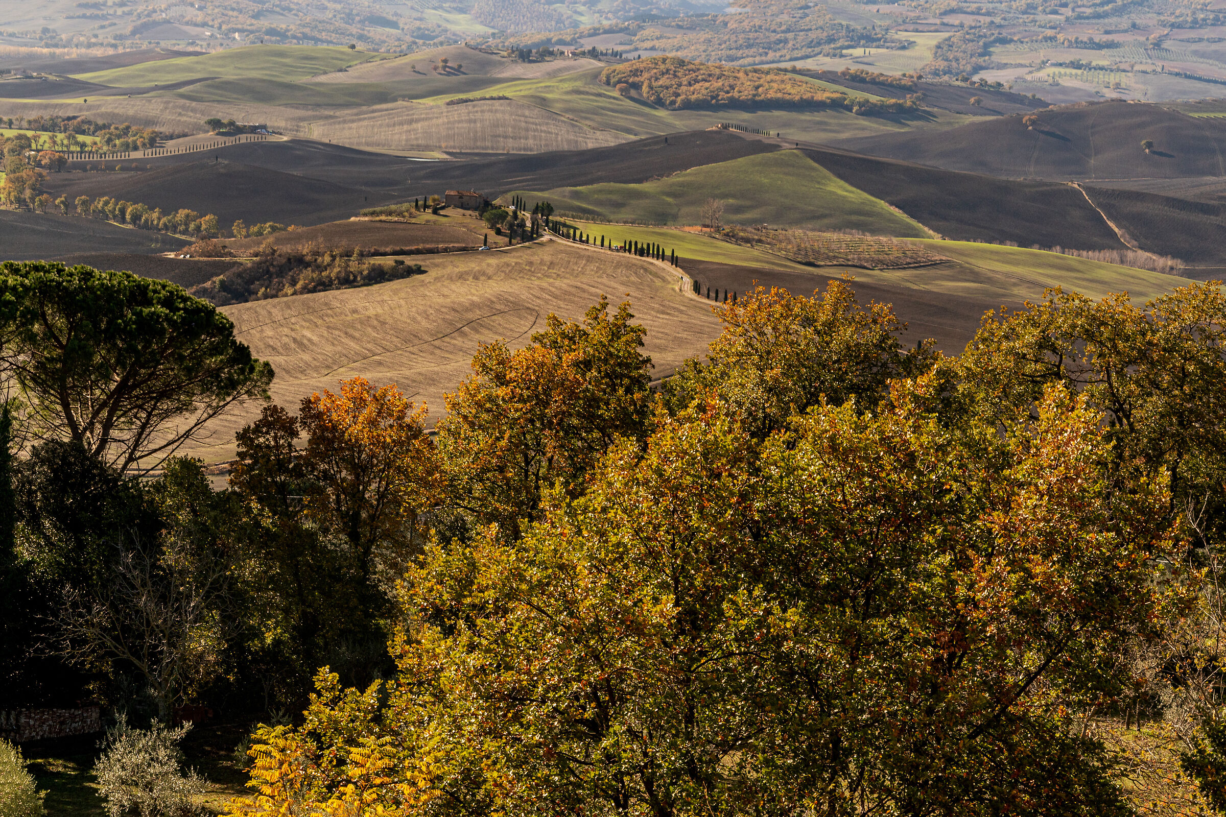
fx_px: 2963
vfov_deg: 15.7
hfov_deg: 23.4
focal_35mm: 87
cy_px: 408
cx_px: 613
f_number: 9
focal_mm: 58
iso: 100
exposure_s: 1/125
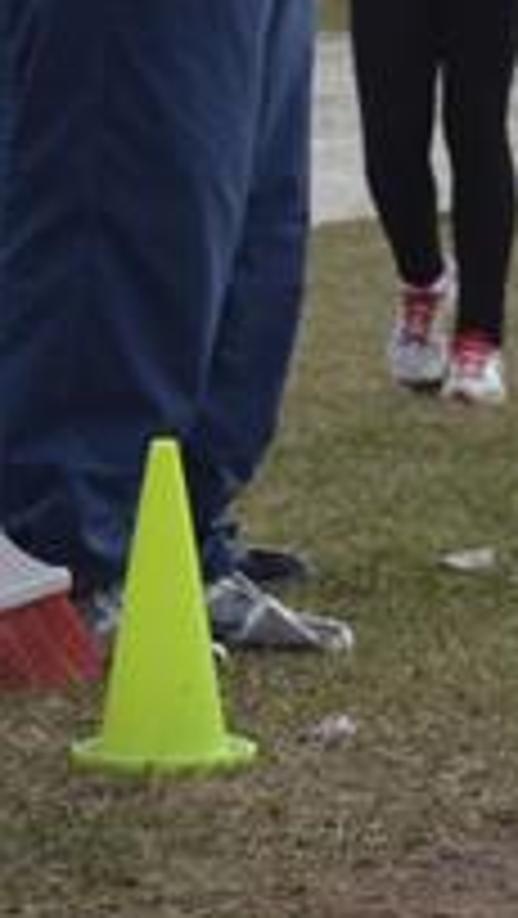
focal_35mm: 426
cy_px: -184
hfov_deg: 2.8
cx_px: 1221
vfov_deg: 5.0
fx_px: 10385
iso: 100
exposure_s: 1/250
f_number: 8
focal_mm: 48
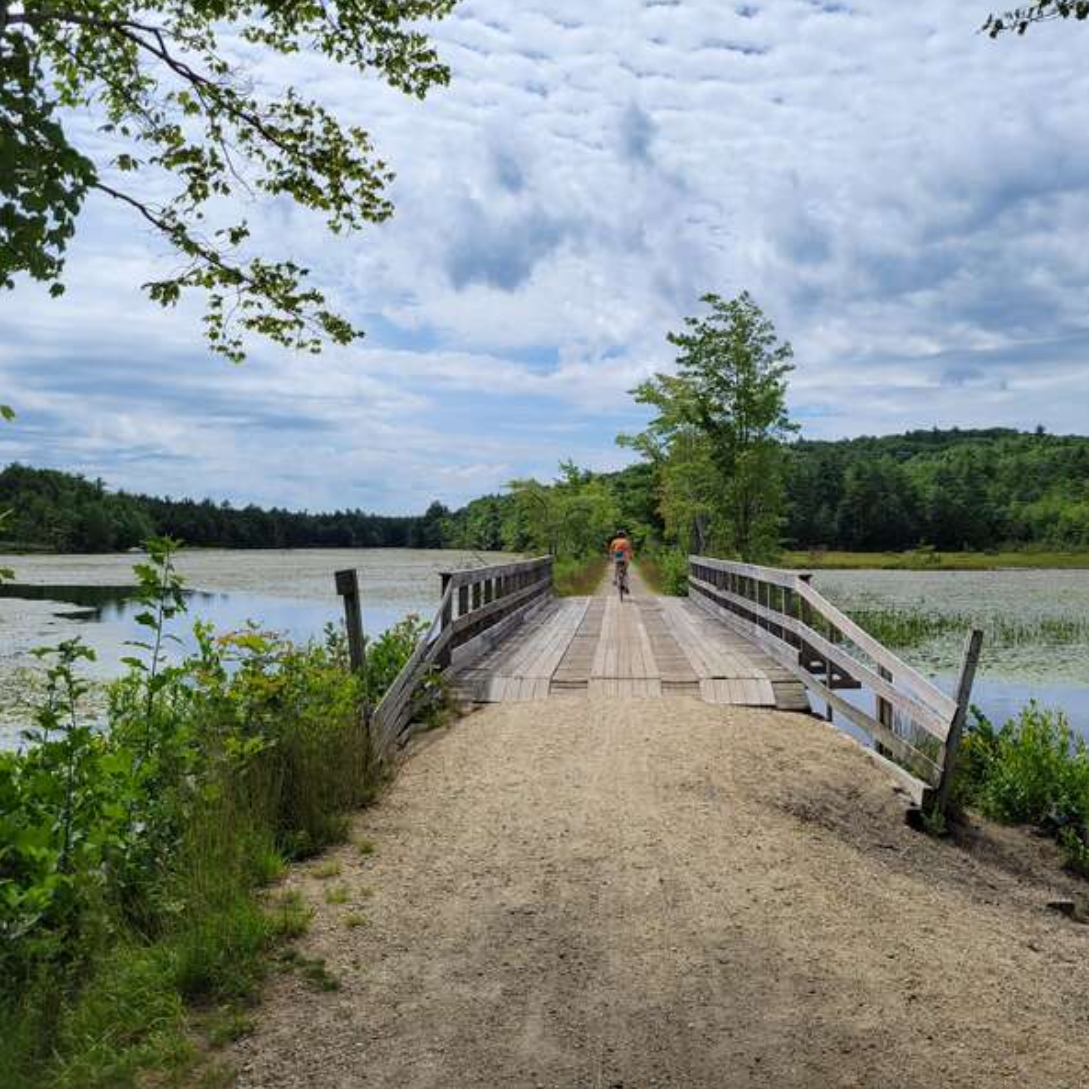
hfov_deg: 52.2
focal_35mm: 31
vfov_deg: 52.5
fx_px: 1103
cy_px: 544
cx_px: 646
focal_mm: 5.4
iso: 40
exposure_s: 1/5048
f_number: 1.8
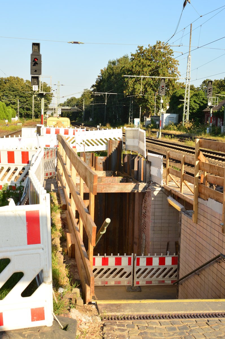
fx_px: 493
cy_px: 170
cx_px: 112
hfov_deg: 25.7
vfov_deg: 37.9
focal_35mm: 52
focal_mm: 35
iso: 100
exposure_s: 1/125
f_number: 9
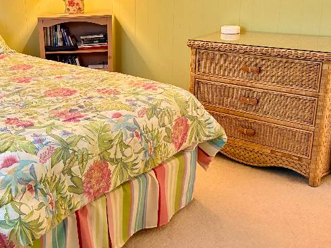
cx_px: 61
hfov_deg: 40.2
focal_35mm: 45
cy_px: 103
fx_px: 430
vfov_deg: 32.1
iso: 500
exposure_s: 1/30
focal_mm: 5.96
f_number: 1.6
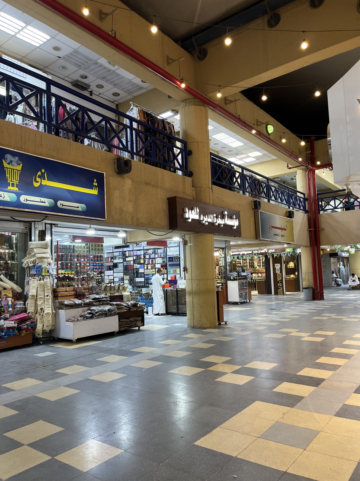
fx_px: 361
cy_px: 240
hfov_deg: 53.1
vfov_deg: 67.3
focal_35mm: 26
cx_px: 180
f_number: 1.6
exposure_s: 1/120
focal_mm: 5.1
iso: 80
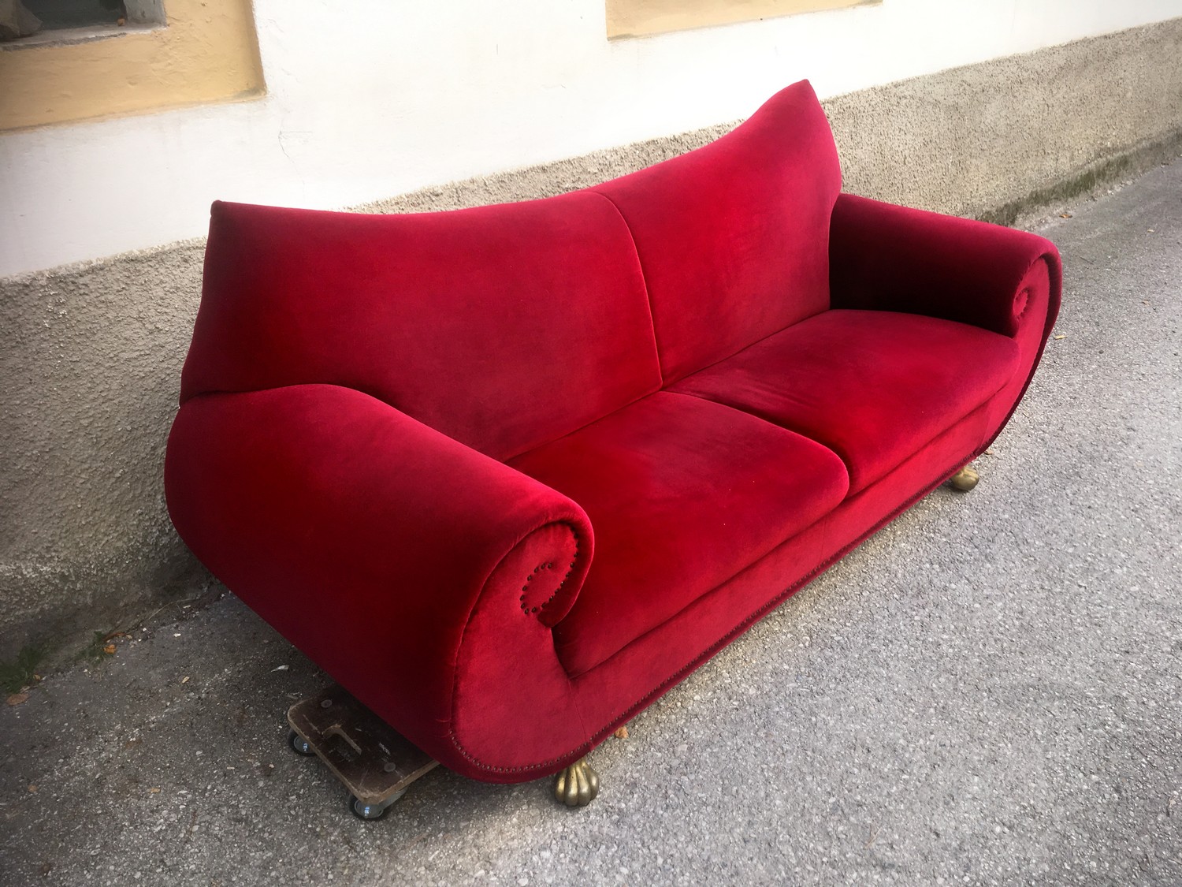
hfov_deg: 61.7
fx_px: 990
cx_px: 591
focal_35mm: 29
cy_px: 444
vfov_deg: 48.2
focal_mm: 4.15
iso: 25
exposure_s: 1/190
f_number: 2.2
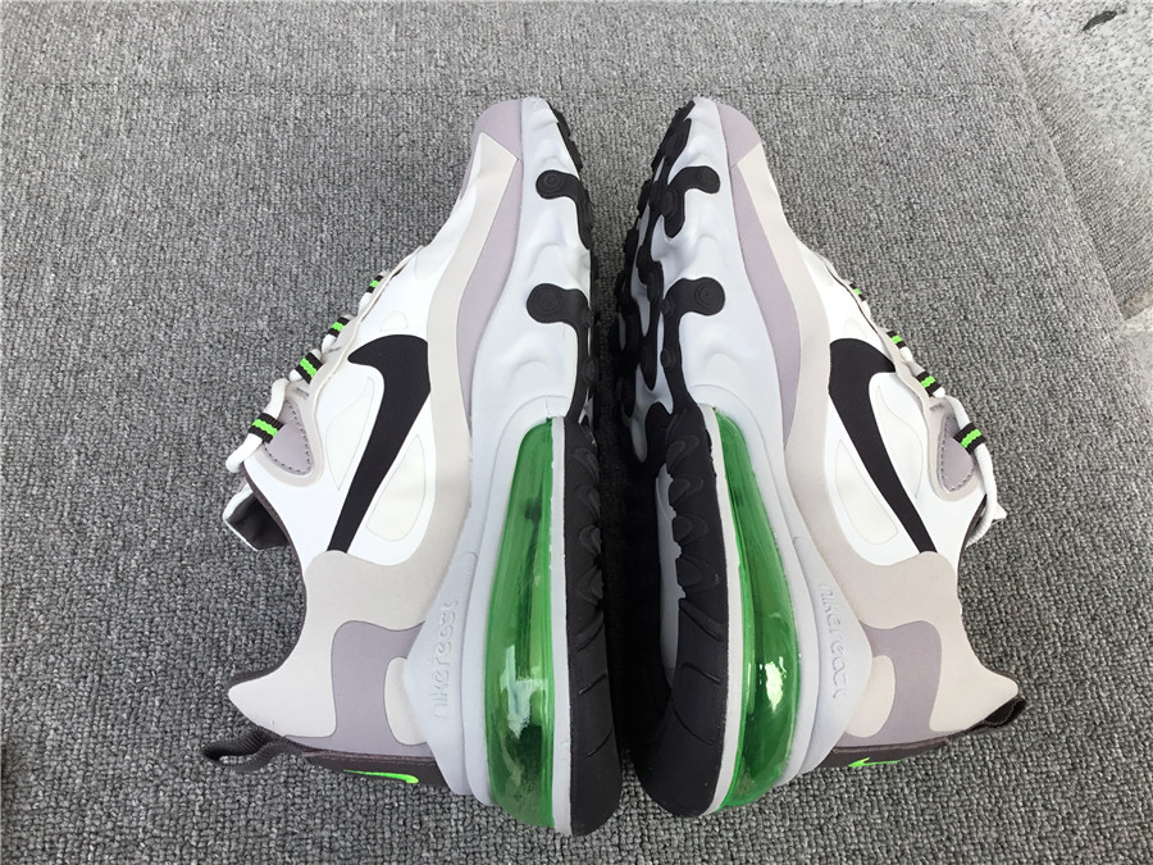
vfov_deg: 45.4
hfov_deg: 58.4
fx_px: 1033
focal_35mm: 31
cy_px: 432
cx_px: 576
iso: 25
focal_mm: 3.3
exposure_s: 1/281
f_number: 2.4
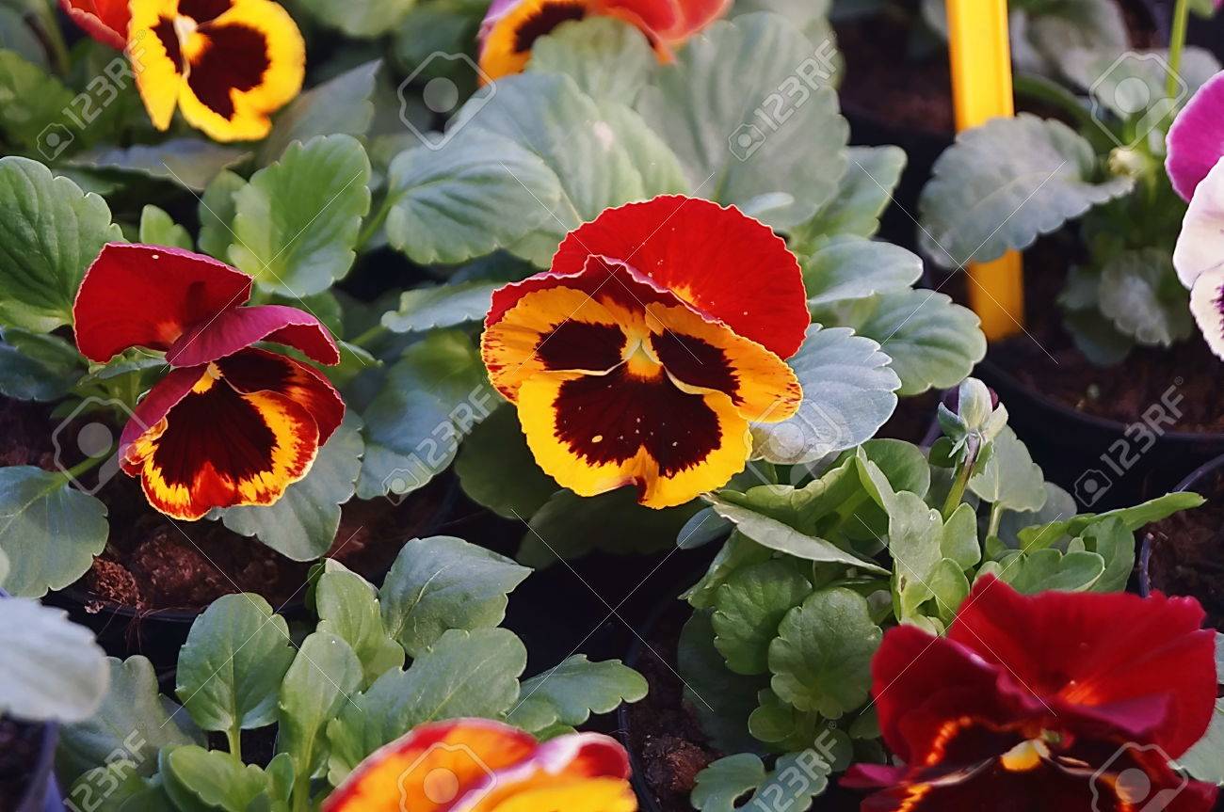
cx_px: 612
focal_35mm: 82
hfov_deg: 24.8
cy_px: 406
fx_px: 2784
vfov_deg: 16.6
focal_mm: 55
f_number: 5.6
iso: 500
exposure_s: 1/100
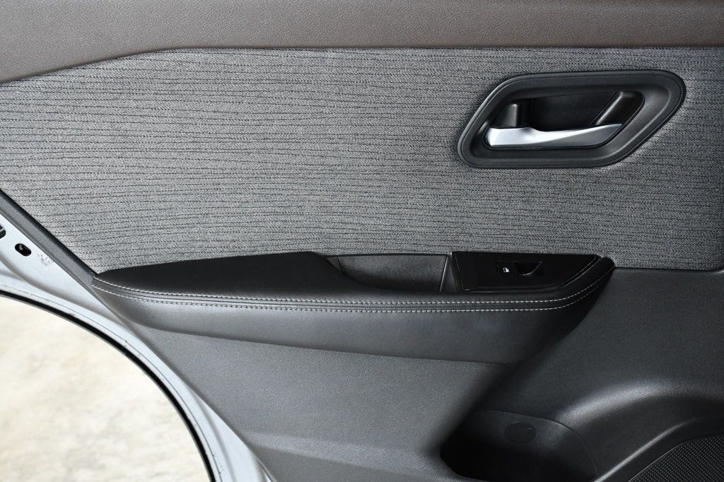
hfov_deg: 38.2
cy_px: 241
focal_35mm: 52
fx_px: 1045
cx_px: 362
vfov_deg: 26.0
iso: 2500
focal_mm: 35
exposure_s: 1/160
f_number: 6.3
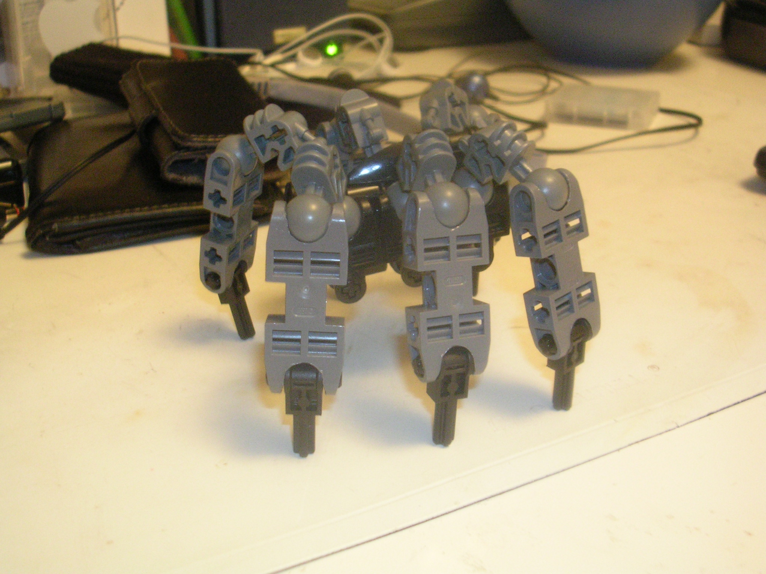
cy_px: 287
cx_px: 383
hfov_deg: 43.9
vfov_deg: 33.6
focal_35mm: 43
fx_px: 952
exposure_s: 1/11.3
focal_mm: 6.6
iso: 200
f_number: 3
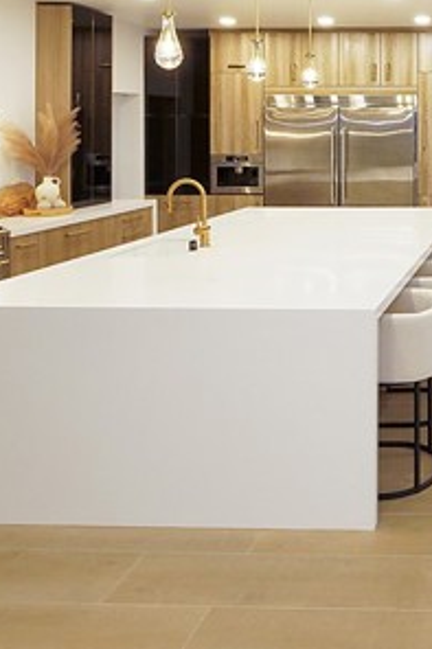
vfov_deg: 51.2
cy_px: 173
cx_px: 555
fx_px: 649
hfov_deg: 29.8
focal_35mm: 36
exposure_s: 1/30
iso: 2000
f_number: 7.1
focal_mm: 8
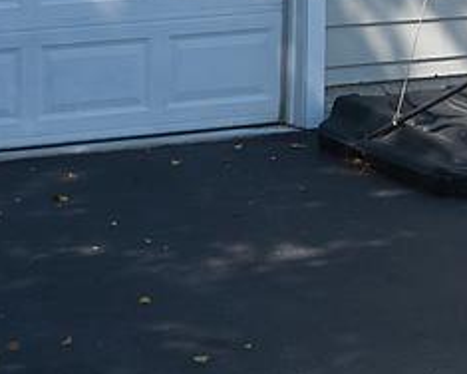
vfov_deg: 6.5
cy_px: -456
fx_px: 3165
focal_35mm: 229
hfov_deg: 8.1
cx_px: 837
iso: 100
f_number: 5.6
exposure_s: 1/500
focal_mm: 10.26
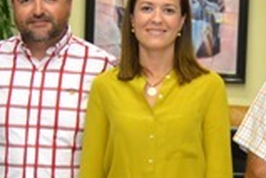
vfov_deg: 10.2
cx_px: 156
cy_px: 174
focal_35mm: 133
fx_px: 983
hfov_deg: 15.4
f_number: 3.5
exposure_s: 1/60
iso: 1100
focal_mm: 22
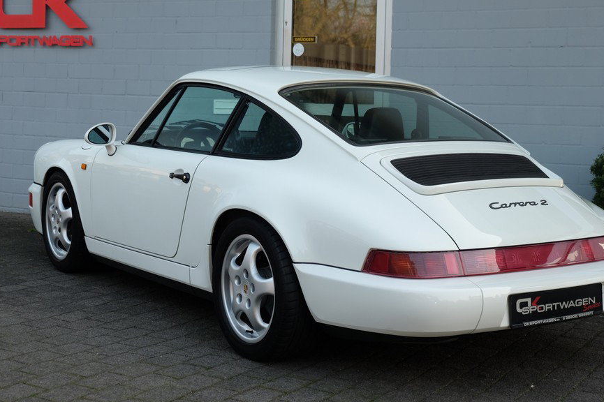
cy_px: 183
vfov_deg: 23.0
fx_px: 989
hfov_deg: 33.9
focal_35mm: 59
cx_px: 321
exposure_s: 1/150
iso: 200
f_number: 3.6
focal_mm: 34.3
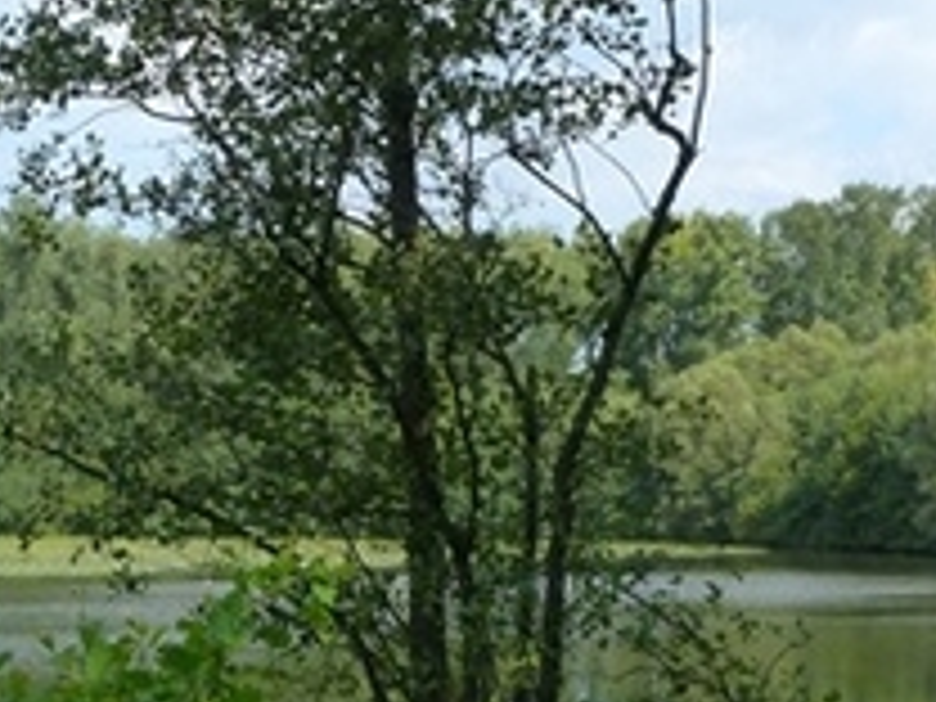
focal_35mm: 72
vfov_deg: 20.4
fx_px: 1947
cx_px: 338
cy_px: 252
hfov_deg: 26.9
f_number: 5
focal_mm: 4.5
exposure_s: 1/250
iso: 125
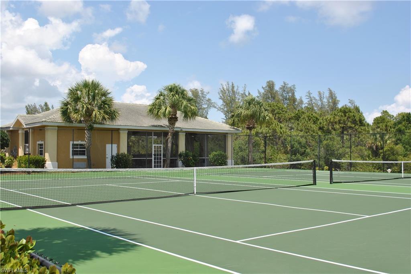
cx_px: 206
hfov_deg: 49.5
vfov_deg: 34.3
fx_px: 445
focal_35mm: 39
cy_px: 137
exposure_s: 1/250
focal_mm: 26
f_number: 8
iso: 100
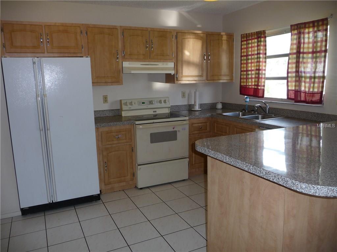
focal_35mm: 28
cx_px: 168
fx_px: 273
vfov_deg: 49.7
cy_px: 126
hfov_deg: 63.4
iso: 100
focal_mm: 4.7
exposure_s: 1/30
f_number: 3.3
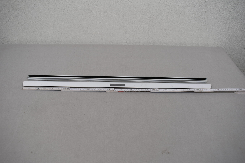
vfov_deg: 43.6
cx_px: 122
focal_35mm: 30
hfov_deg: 61.9
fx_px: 204
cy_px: 82
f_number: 5.6
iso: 320
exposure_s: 1/125
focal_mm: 20
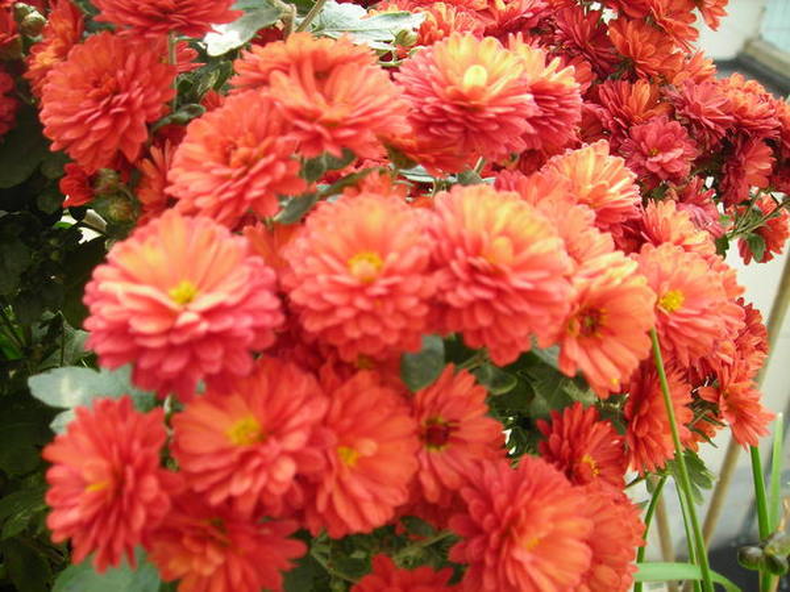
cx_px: 395
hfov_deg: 49.0
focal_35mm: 38
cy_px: 296
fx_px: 867
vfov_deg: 37.7
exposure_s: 1/44.2
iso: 50
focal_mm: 6.3
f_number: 3.2
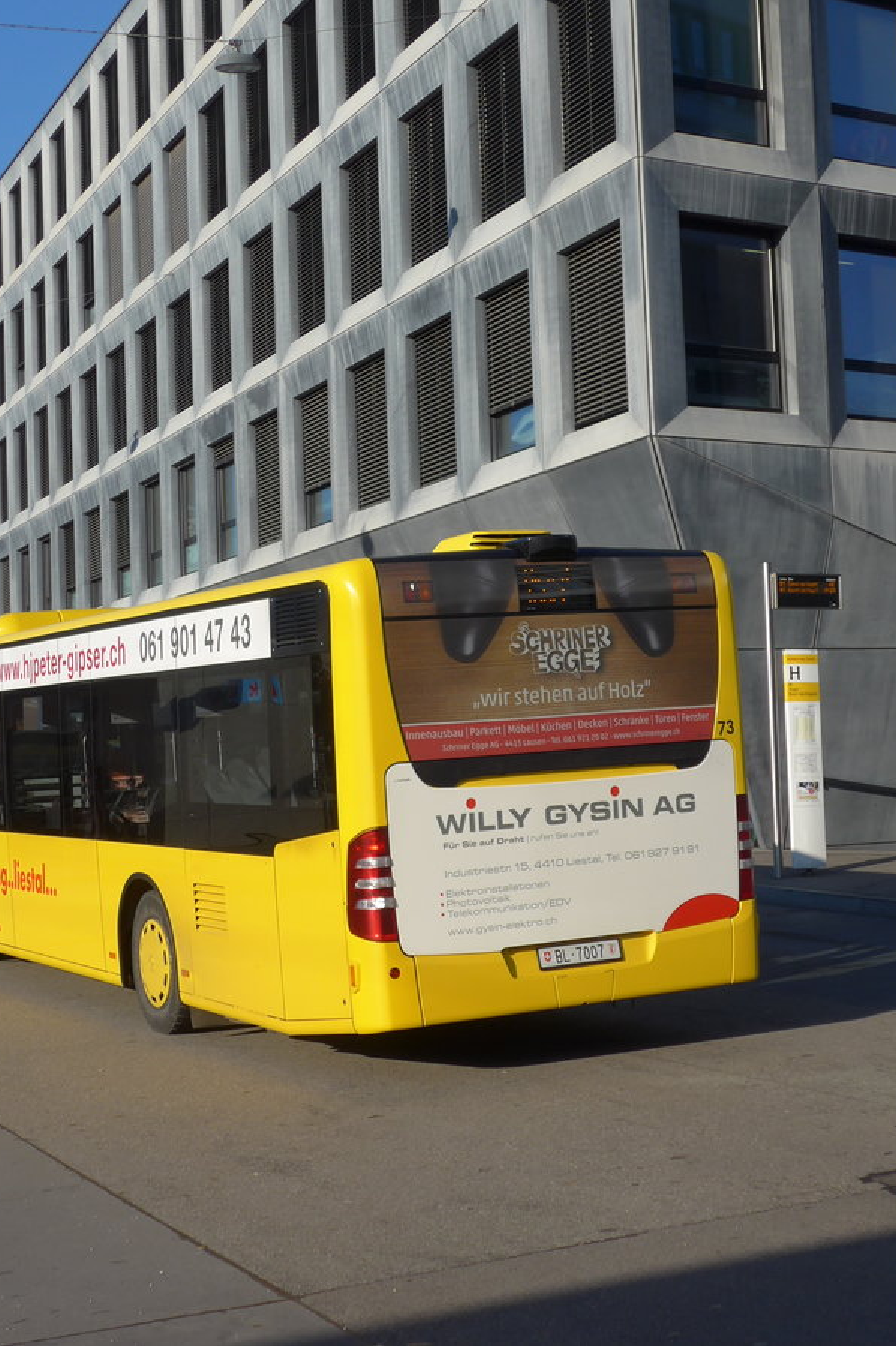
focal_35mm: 57
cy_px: 673
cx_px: 421
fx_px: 2129
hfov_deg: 23.8
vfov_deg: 35.1
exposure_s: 1/2000
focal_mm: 8.4
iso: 80
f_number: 2.8
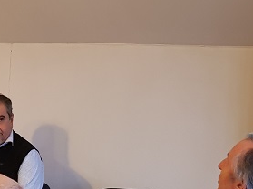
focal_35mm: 96
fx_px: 701
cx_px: -98
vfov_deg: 15.1
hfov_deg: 18.6
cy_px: 195
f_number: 1.7
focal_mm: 4.2
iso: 200
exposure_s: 1/17
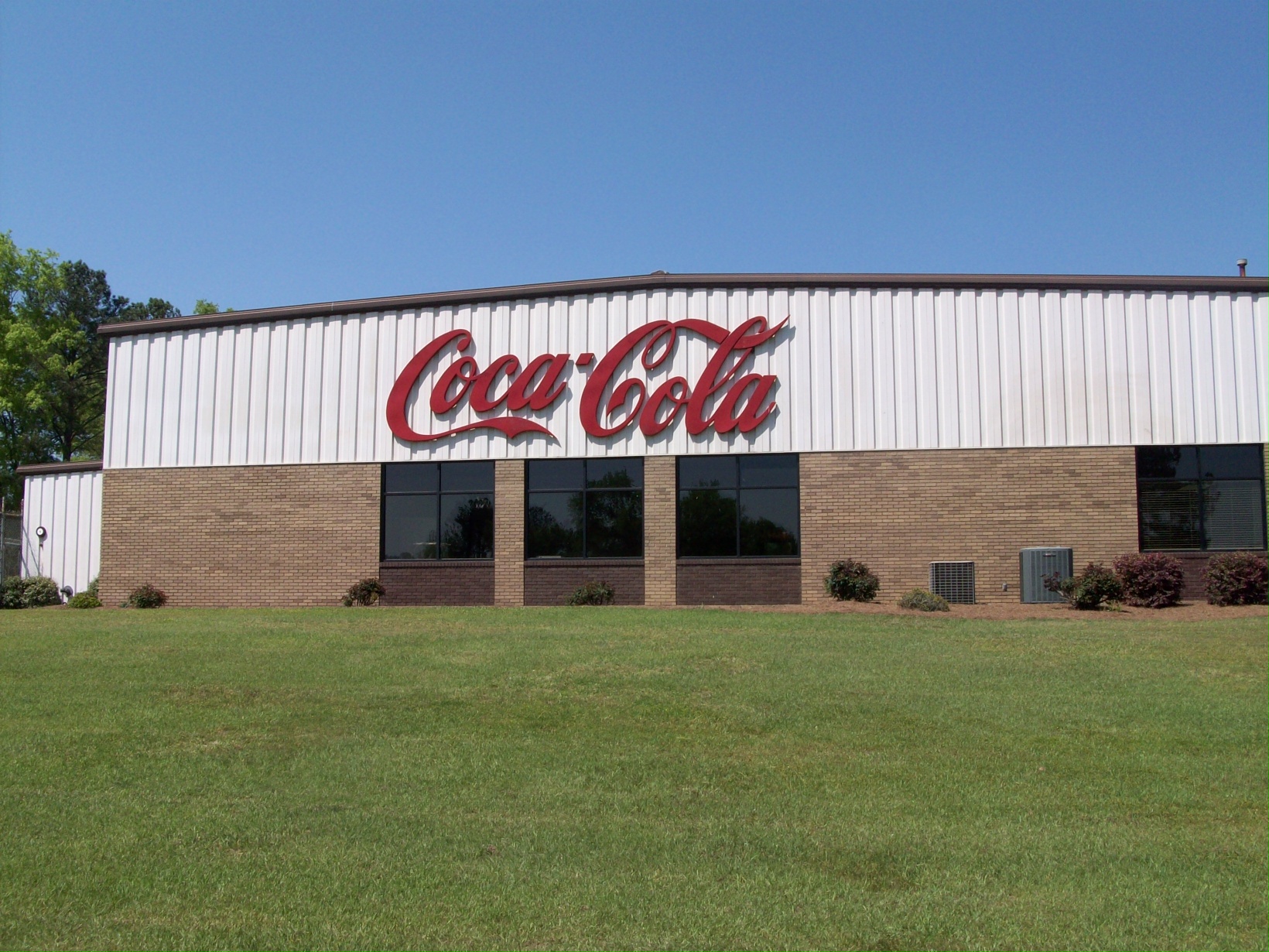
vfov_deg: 41.8
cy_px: 476
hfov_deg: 54.0
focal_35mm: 34
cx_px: 634
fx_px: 1246
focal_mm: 5.7
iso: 64
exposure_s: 1/404
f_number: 5.5
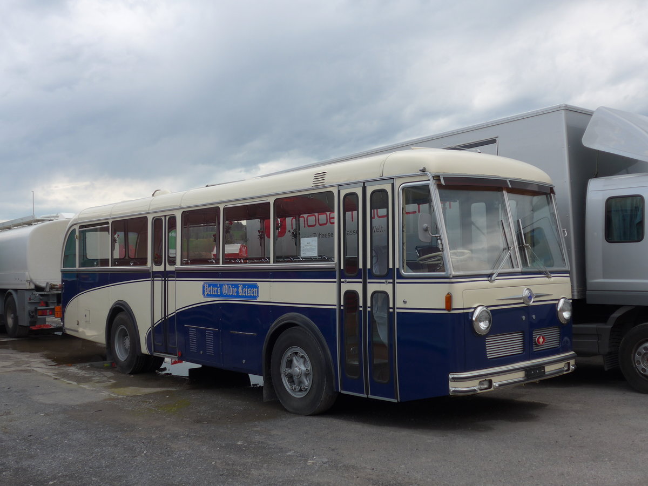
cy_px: 243
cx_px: 324
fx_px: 730
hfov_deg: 47.9
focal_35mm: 39
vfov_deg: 36.8
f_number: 2.8
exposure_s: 1/200
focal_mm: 8
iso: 80
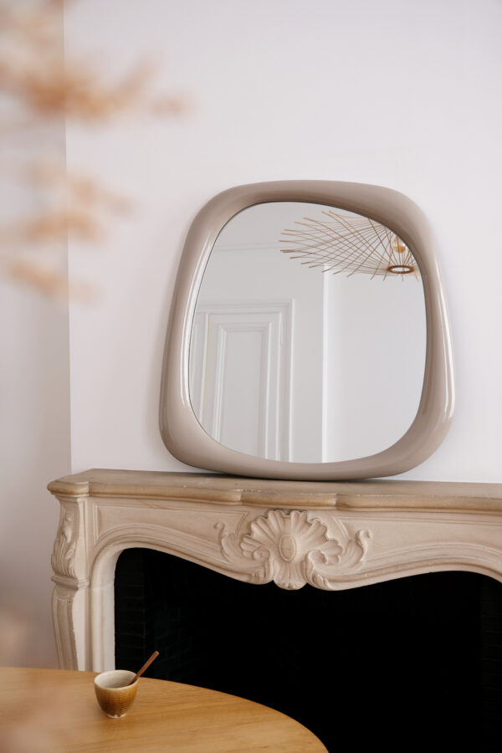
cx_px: 251
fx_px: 816
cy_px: 376
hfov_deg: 34.2
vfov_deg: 49.6
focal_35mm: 39
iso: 200
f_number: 4
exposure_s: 1/40
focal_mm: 26
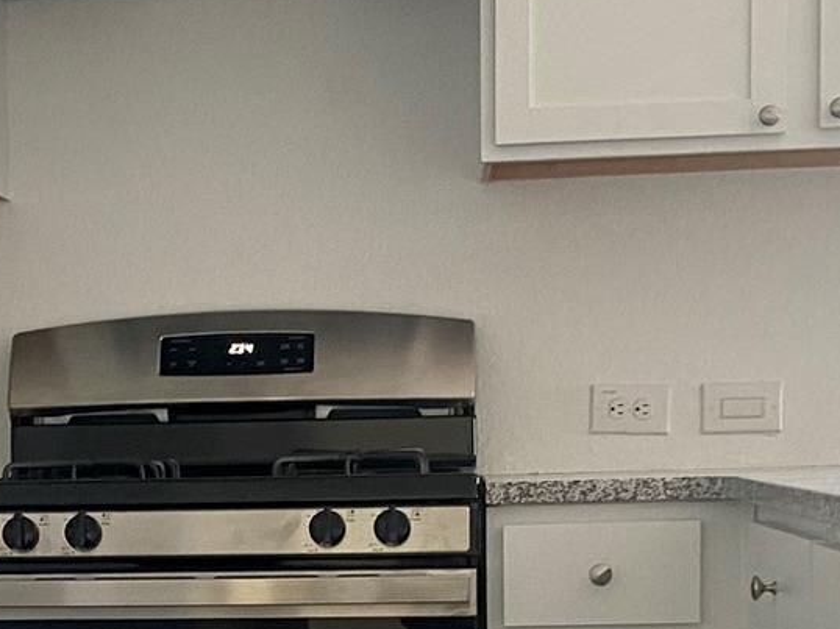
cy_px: 677
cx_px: 101
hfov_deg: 19.5
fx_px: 2401
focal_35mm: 99
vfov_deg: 14.6
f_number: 1.8
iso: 160
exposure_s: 1/60
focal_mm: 4.25
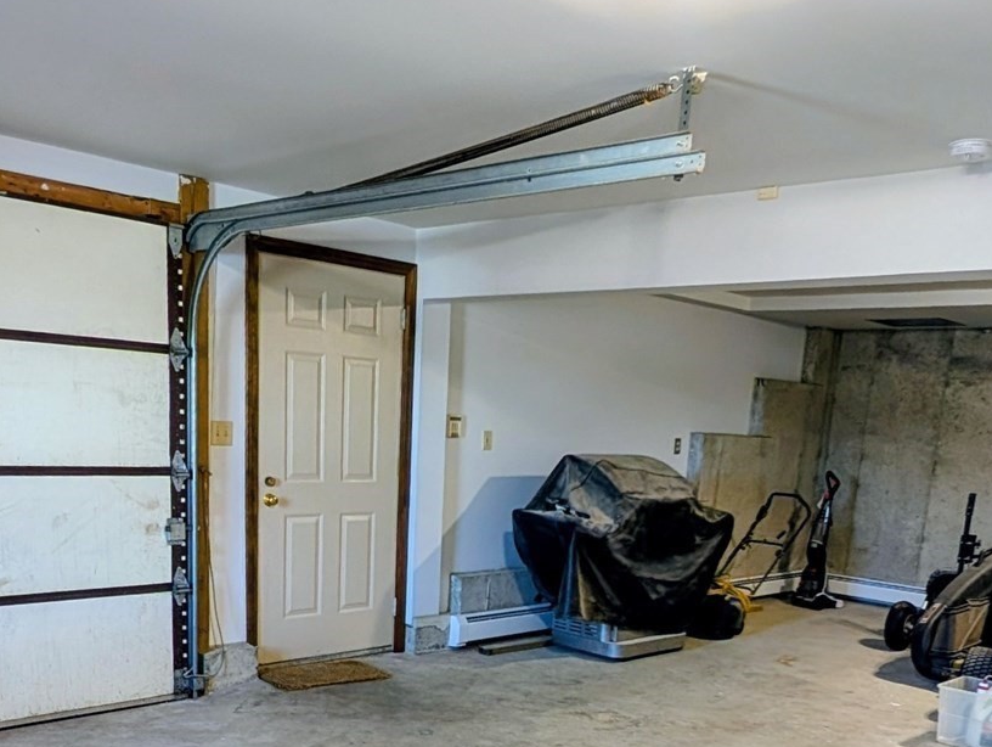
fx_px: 861
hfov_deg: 59.9
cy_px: 645
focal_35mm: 30
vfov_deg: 43.6
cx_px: 477
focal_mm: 2.02
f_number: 1.7
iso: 66
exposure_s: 1/40
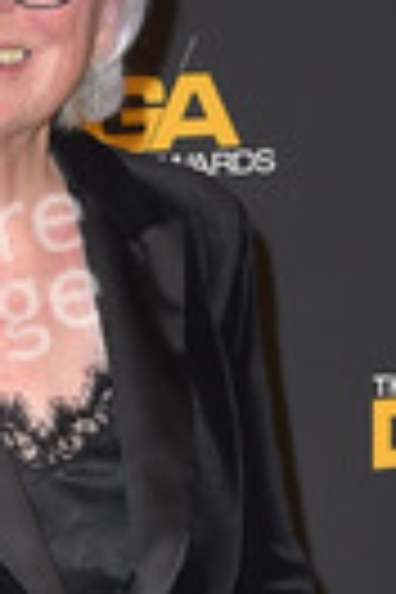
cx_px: 2
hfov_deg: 11.8
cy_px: 526
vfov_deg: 17.5
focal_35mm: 115
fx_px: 1897
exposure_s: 1/250
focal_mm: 38
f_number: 6.3
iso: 500
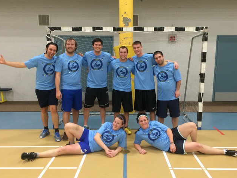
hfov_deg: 53.9
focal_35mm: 34
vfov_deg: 41.8
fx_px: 233
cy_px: 94
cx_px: 124
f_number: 2.2
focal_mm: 4.12
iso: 250
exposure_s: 1/30
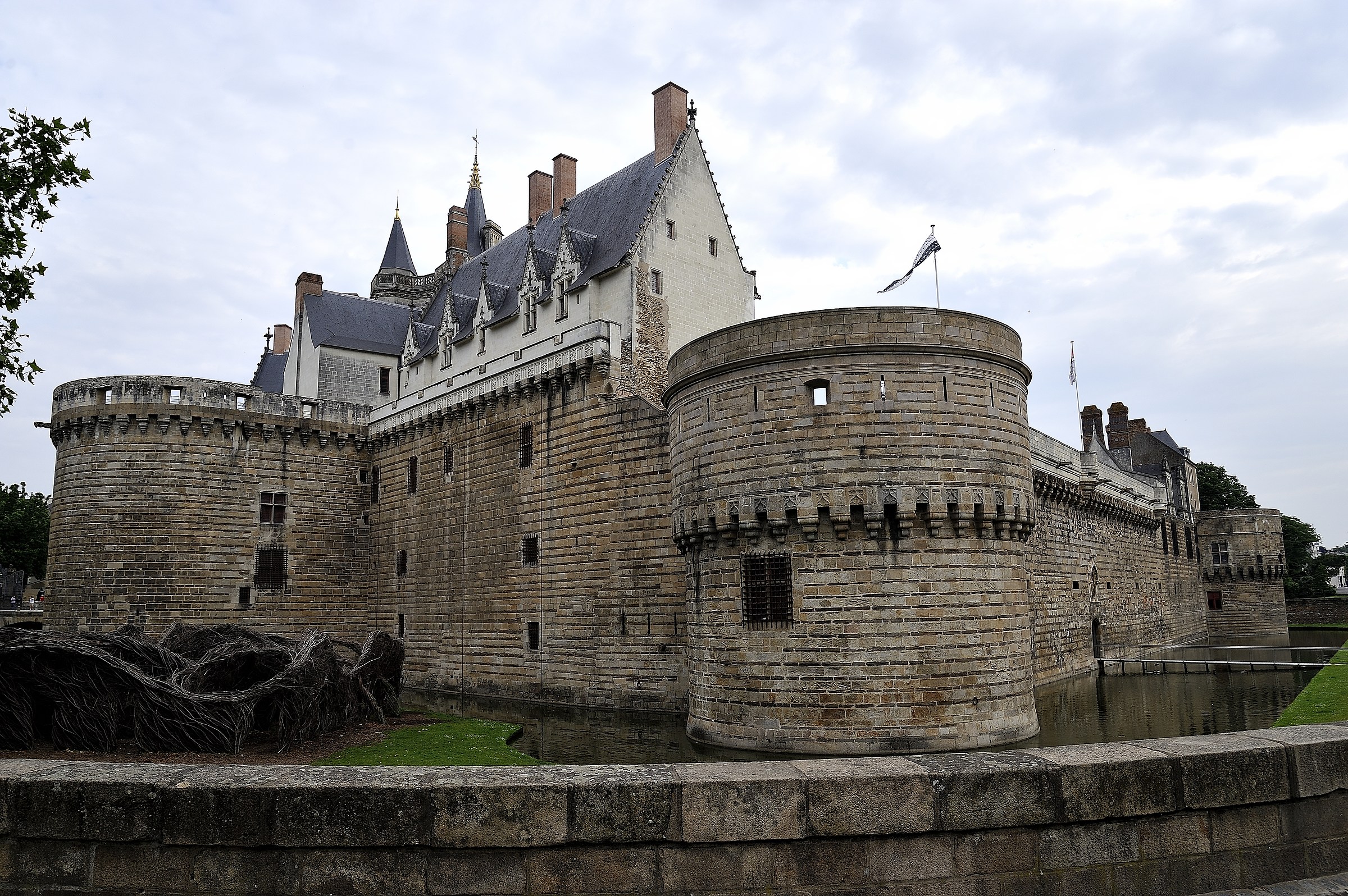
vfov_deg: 53.1
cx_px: 674
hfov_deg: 73.8
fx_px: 898
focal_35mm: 24
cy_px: 448
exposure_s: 1/250
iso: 200
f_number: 8
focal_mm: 24
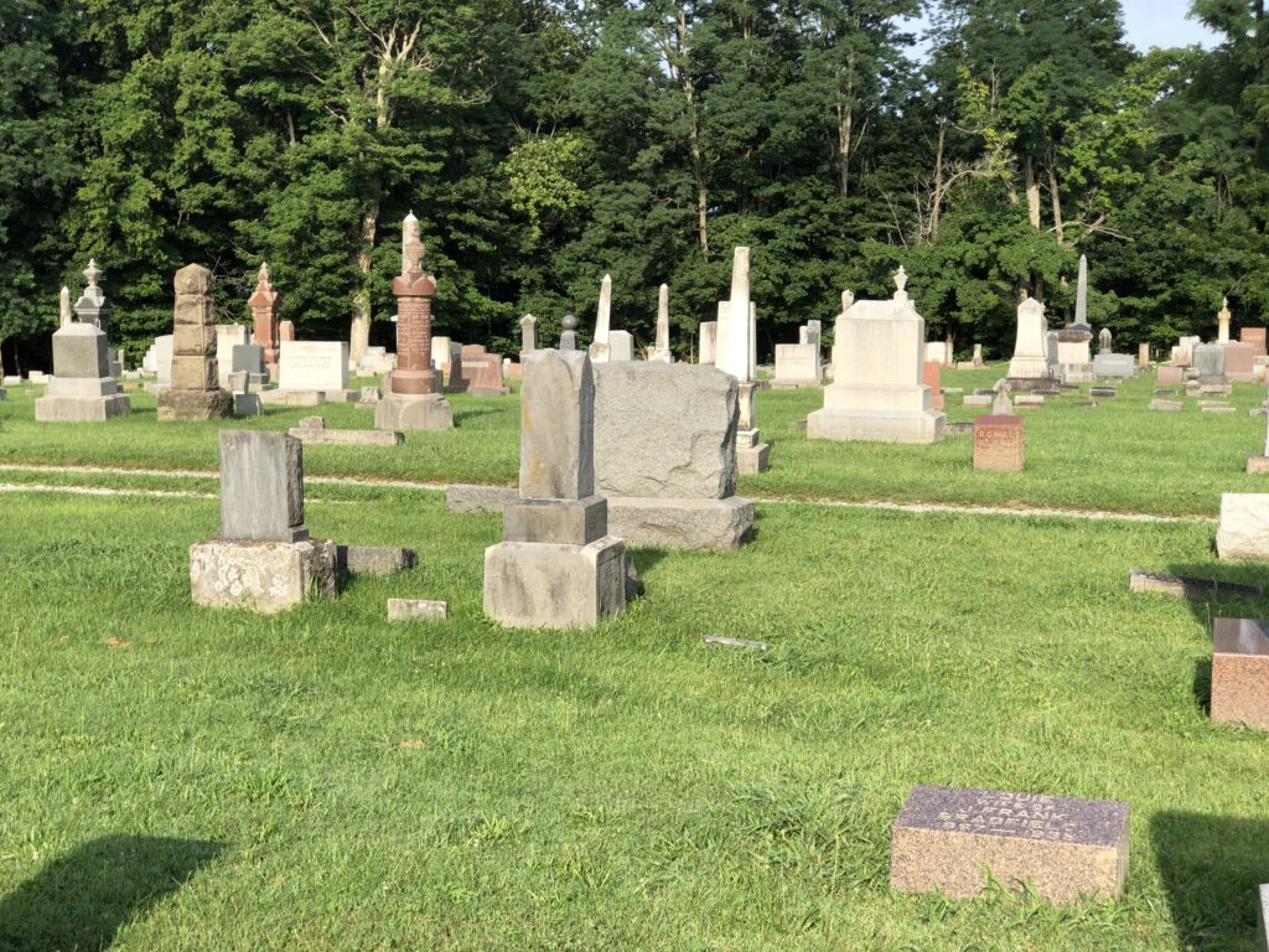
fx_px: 2090
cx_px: 634
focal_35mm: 57
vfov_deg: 25.7
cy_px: 476
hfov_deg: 33.8
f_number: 2.8
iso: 20
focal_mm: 6.6
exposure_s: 1/445
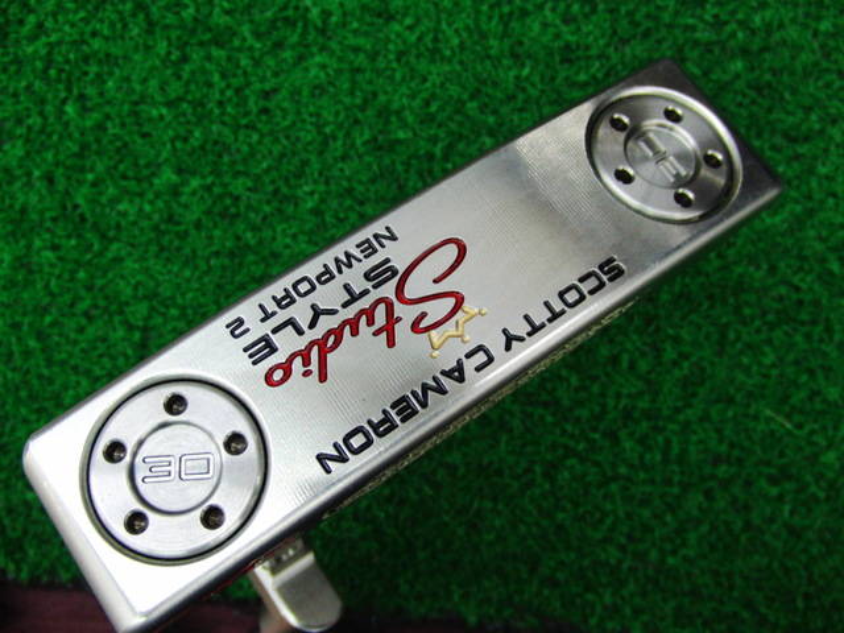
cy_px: 316
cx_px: 422
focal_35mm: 37
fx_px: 902
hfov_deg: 50.1
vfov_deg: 38.7
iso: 400
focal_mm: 6.42
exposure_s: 1/60
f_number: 3.6
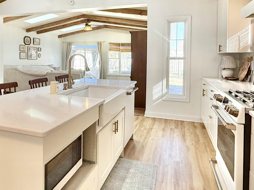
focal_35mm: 27
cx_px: 101
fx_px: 198
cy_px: 62
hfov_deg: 64.7
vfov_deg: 50.4
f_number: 2.2
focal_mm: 2.22
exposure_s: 1/120
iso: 200
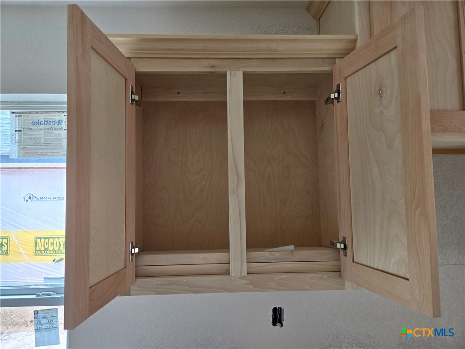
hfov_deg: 73.9
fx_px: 309
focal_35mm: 23
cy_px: 174
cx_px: 232
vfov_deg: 58.9
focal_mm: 5.4
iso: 64
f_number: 1.8
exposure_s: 1/182
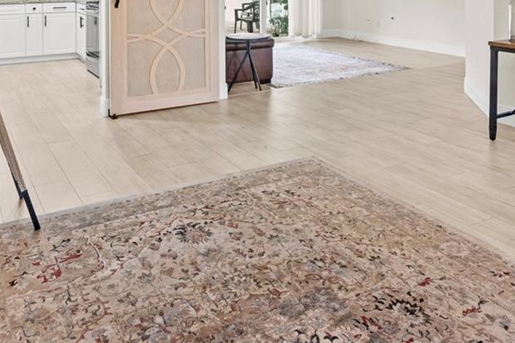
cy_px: -49
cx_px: 272
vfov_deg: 31.9
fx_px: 515
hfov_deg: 53.1
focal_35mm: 36
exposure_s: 1/6
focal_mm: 14
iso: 500
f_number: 8
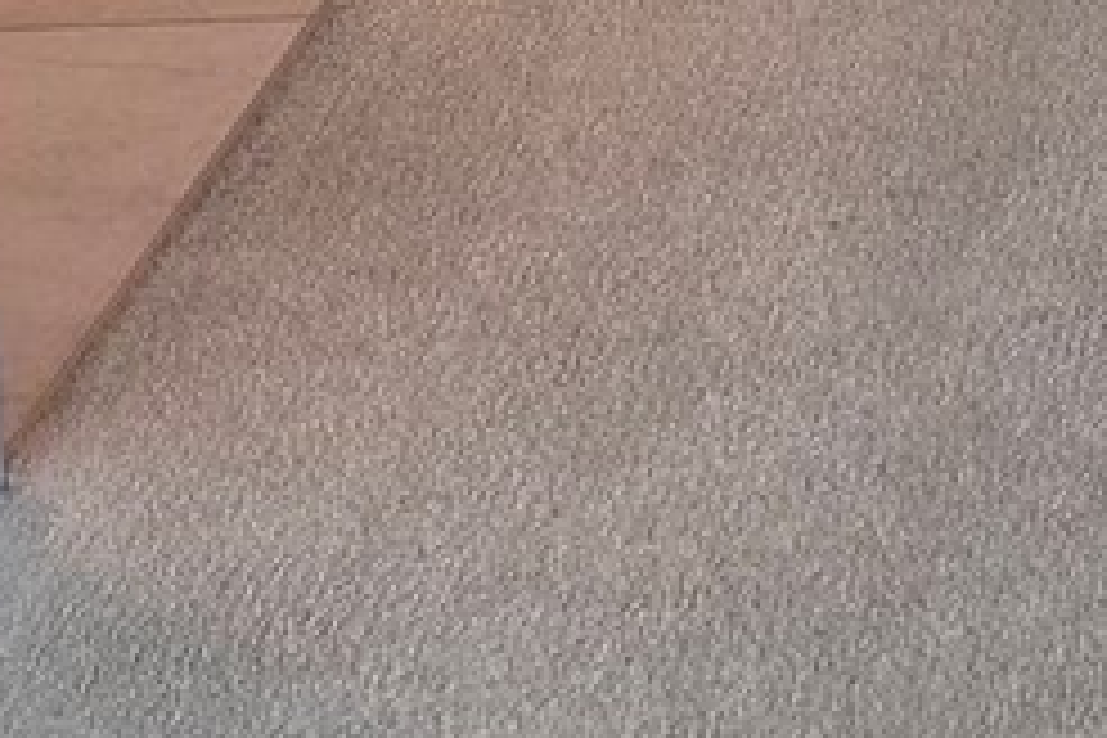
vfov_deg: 10.7
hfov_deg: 20.7
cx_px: 1512
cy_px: -1480
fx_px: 2706
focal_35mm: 88
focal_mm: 2.2
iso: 100
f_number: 1.9
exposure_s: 1/120
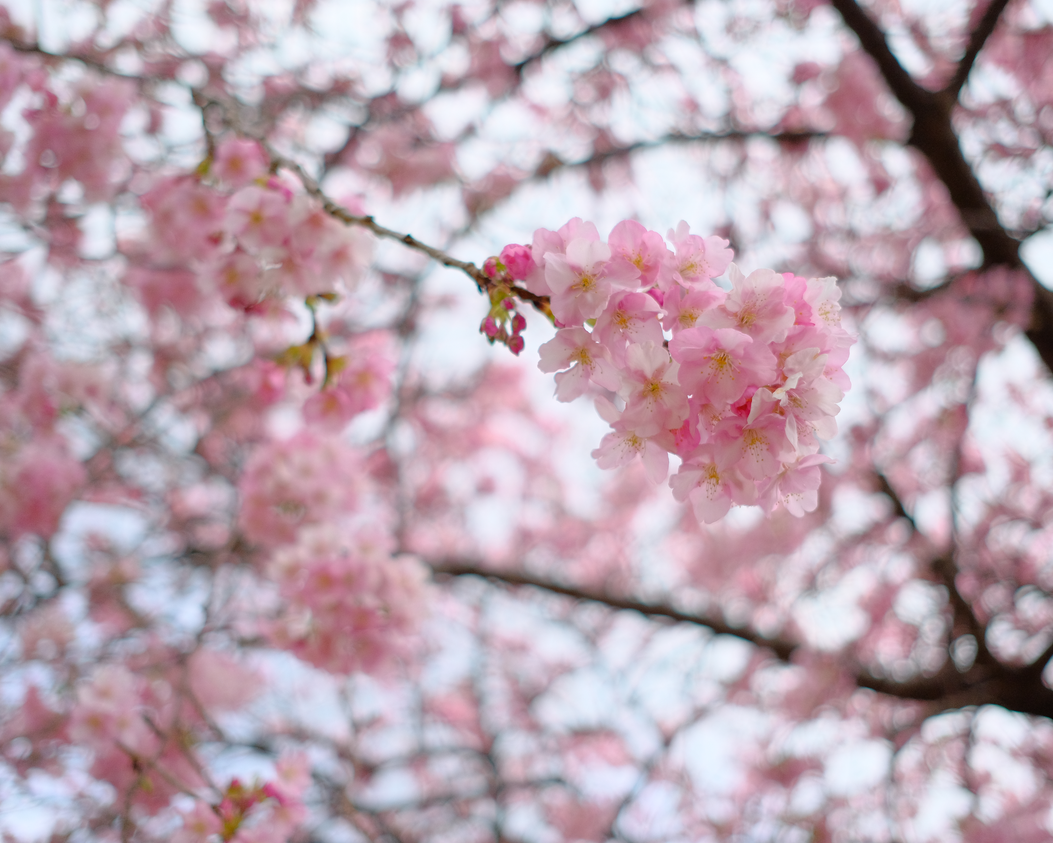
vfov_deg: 37.3
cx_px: 529
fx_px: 1247
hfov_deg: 45.8
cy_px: 417
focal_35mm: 40
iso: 800
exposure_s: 1/3500
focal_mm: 23
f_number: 2
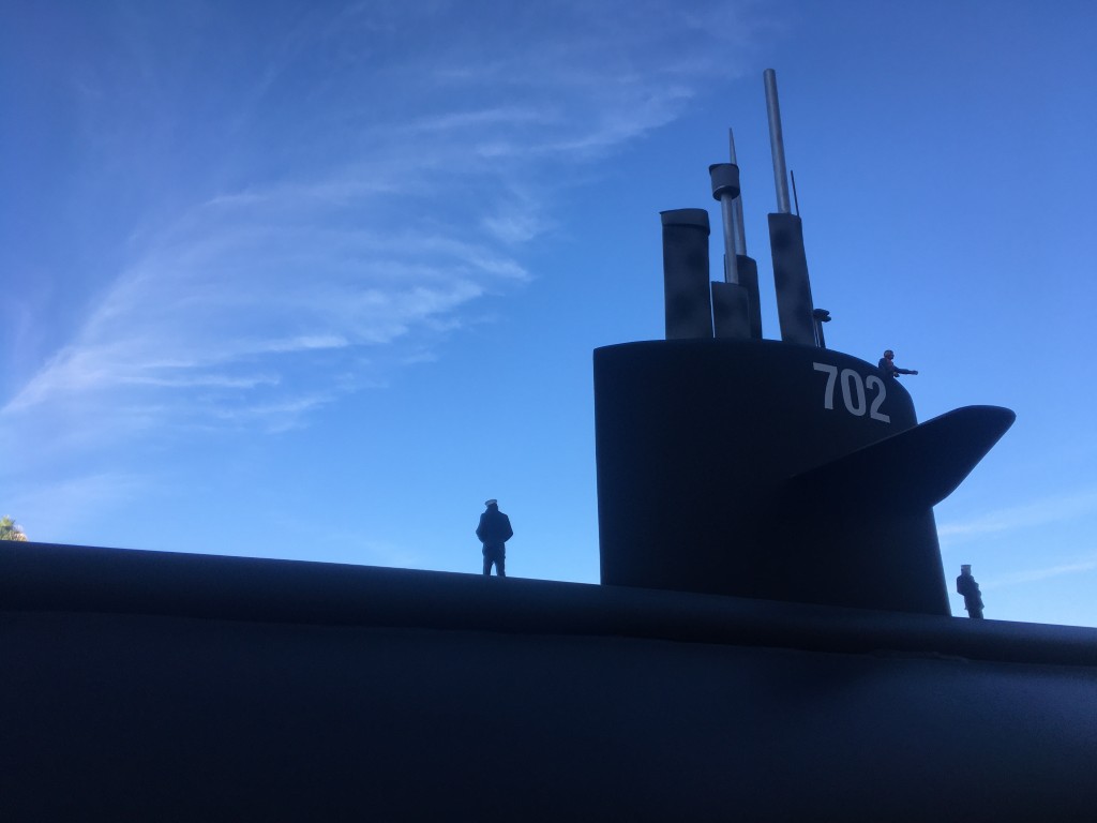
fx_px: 919
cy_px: 412
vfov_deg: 48.2
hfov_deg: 61.7
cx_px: 548
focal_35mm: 29
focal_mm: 4.15
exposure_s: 1/845
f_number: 2.2
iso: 25
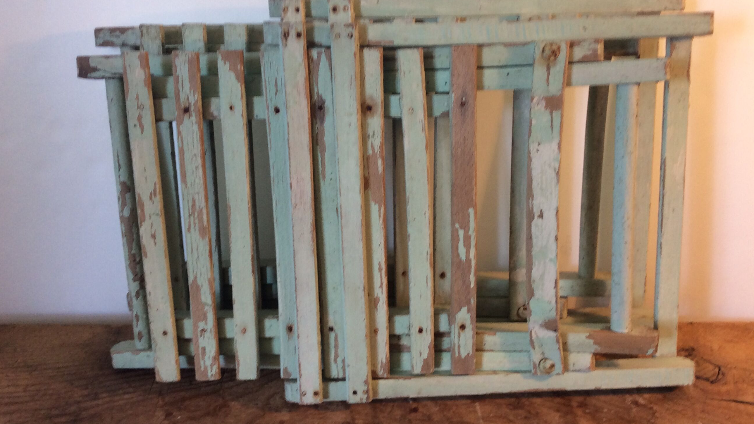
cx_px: 378
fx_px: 700
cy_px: 210
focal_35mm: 35
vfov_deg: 33.7
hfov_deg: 56.6
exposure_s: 1/25
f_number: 2.4
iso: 40
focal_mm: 3.3
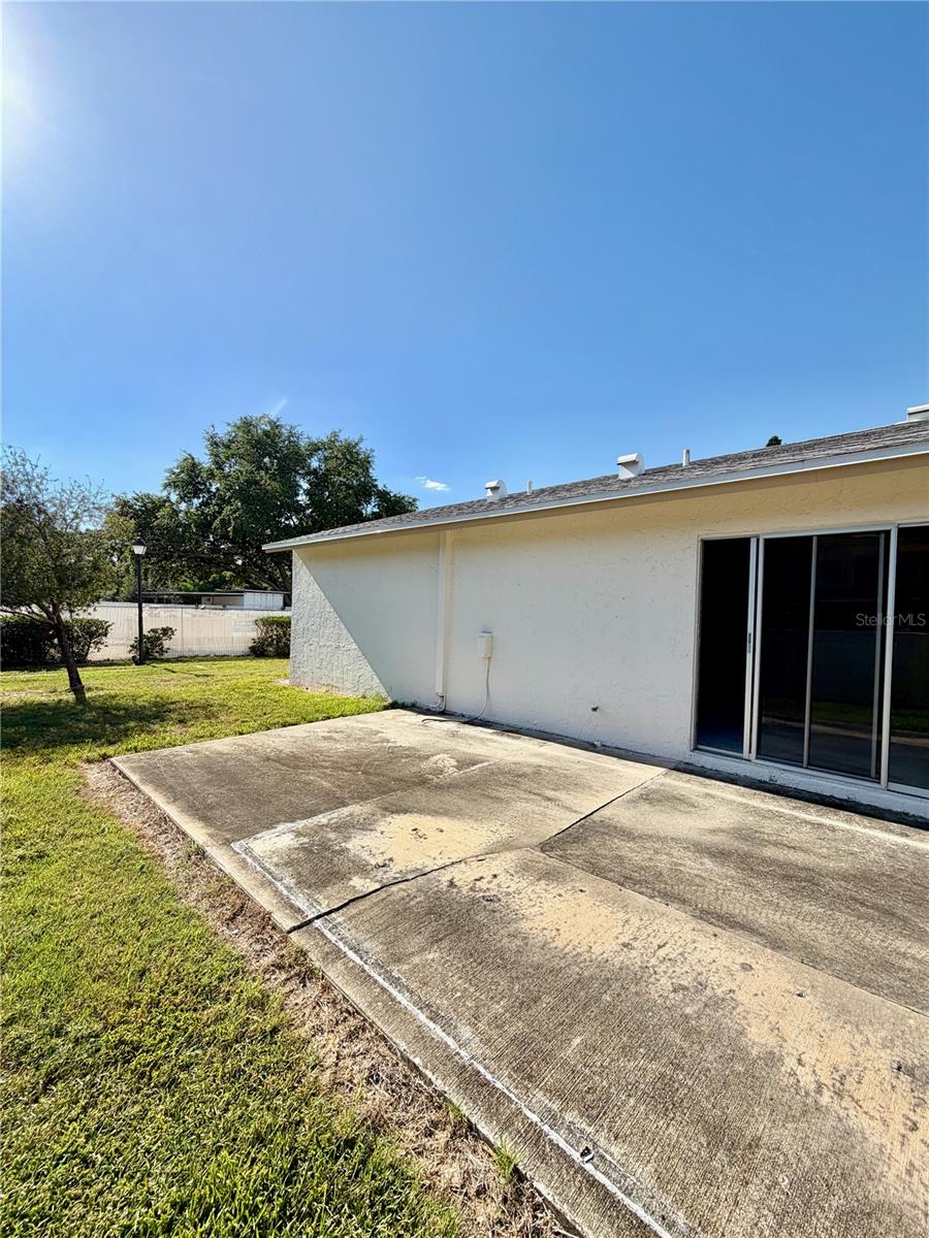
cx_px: 464
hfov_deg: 85.7
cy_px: 619
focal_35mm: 14
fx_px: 501
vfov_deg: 102.1
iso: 20
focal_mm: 2.22
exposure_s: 1/820
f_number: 2.2
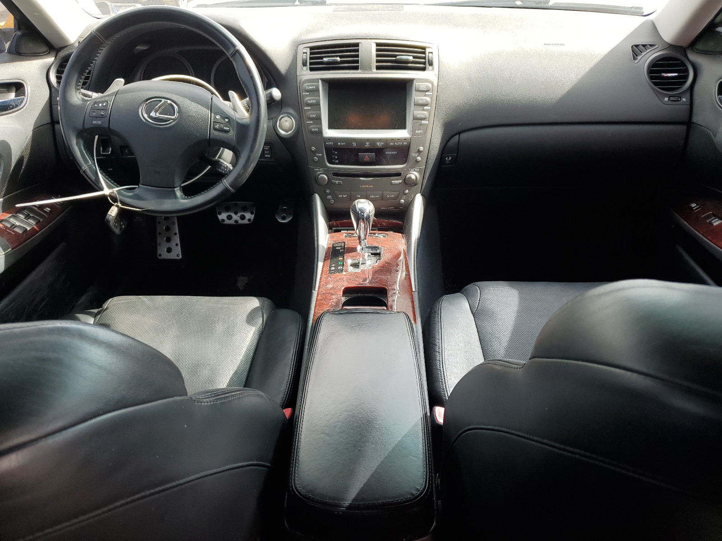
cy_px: 270
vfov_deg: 53.1
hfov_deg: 67.3
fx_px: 542
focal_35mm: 26
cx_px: 361
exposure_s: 1/294
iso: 50
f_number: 1.5
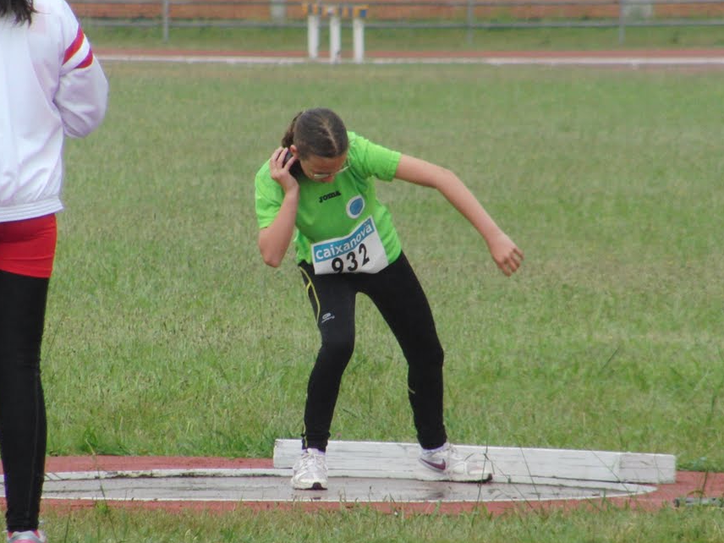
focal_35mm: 622
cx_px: 315
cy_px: 294
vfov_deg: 2.4
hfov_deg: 3.2
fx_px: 13009
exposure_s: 1/400
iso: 200
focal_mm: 92
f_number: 4.5
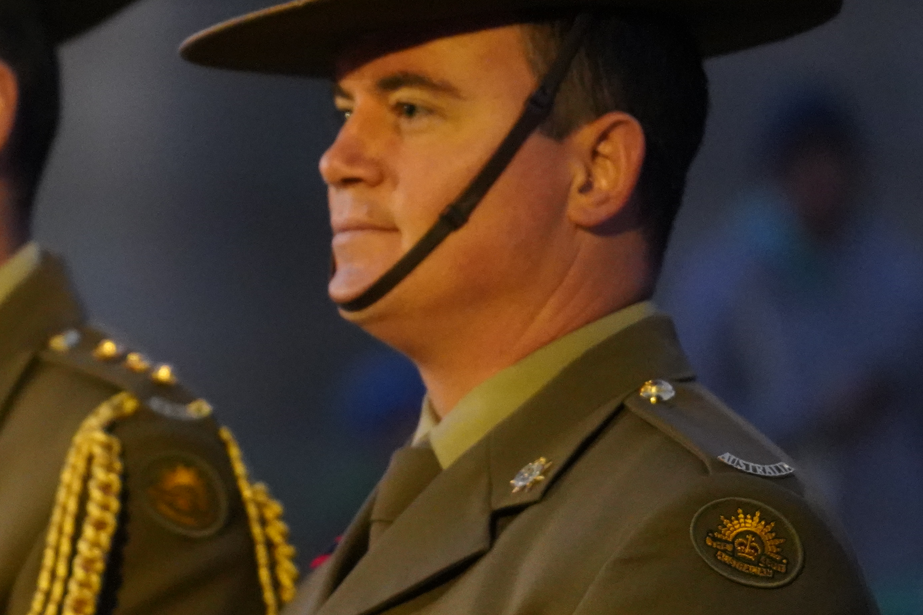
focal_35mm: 435
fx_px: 11151
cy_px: 391
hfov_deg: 4.7
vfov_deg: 3.2
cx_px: 193
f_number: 4
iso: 12800
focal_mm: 200
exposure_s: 1/50
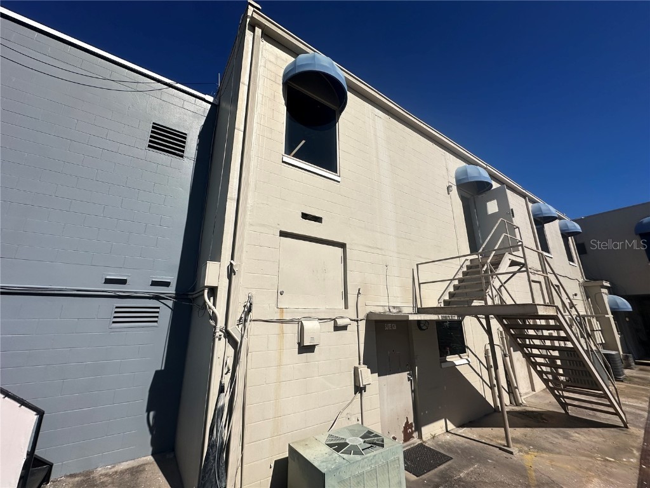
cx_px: 325
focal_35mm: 14
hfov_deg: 102.1
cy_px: 244
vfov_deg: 85.7
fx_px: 263
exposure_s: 1/6494
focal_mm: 2.22
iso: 50
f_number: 2.2
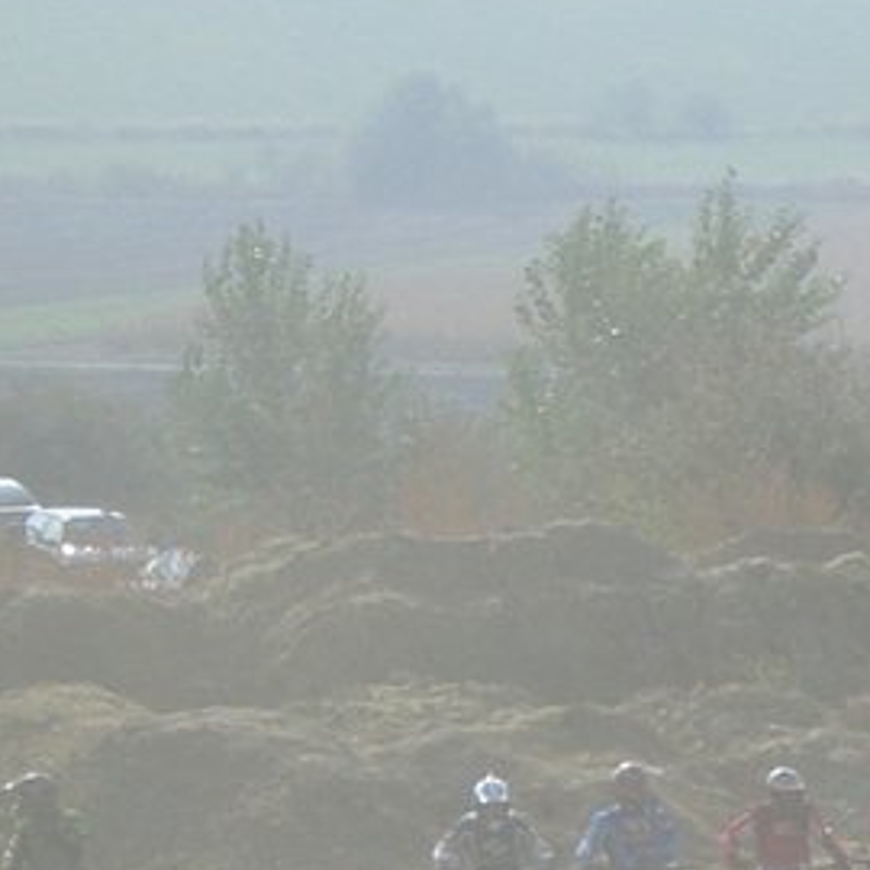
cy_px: 835
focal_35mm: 382
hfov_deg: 4.6
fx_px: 10862
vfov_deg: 4.6
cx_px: 1311
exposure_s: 1/160
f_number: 8.3
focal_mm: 18.6
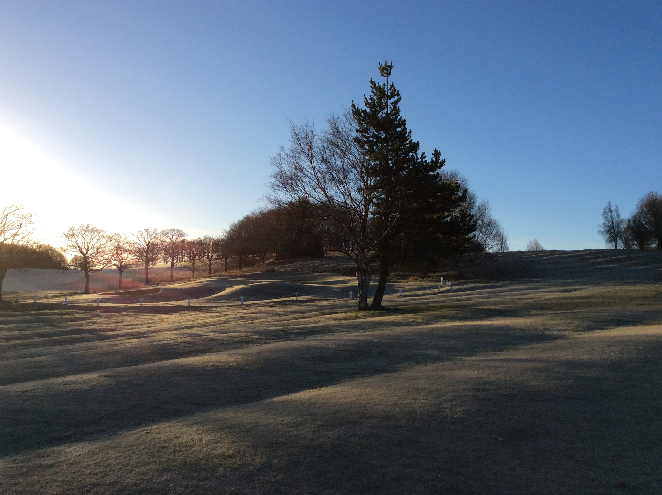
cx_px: 331
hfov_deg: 56.9
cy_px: 248
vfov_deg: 44.1
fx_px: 611
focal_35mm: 32
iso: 32
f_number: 2.4
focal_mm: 3.3
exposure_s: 1/937
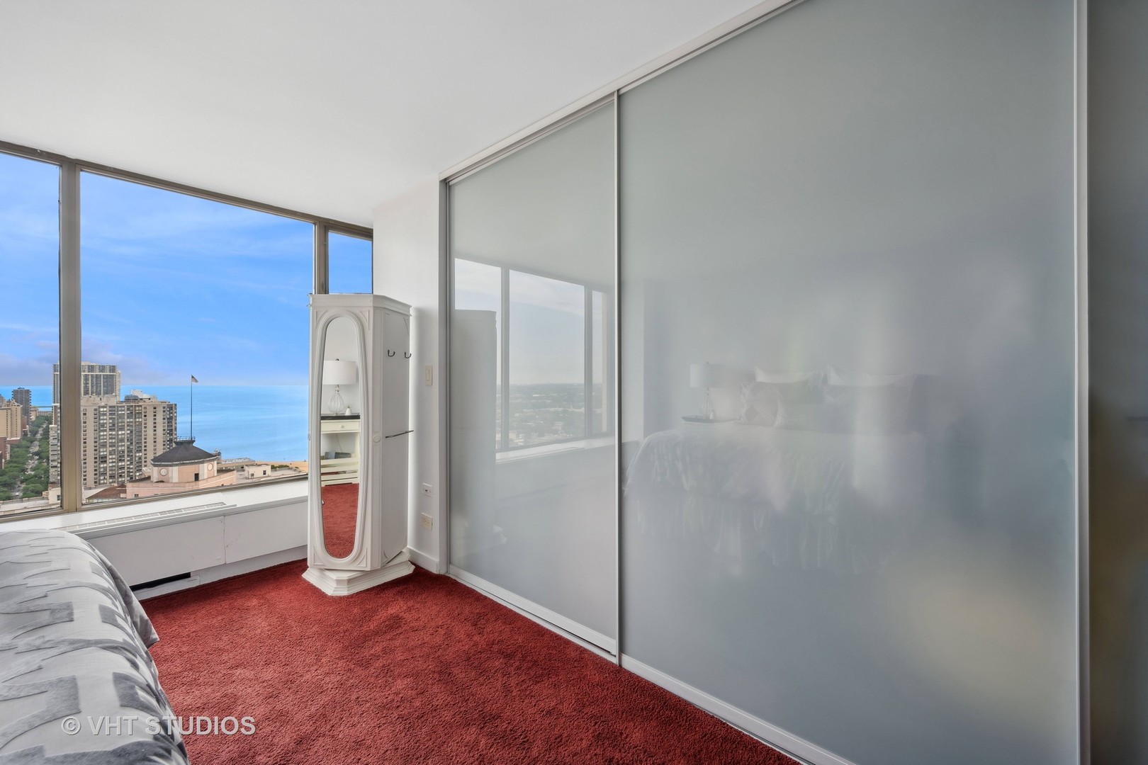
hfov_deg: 104.3
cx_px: 574
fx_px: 446
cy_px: 382
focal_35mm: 14
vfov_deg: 81.2
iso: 200
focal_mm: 14
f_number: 9.5
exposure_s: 1/45
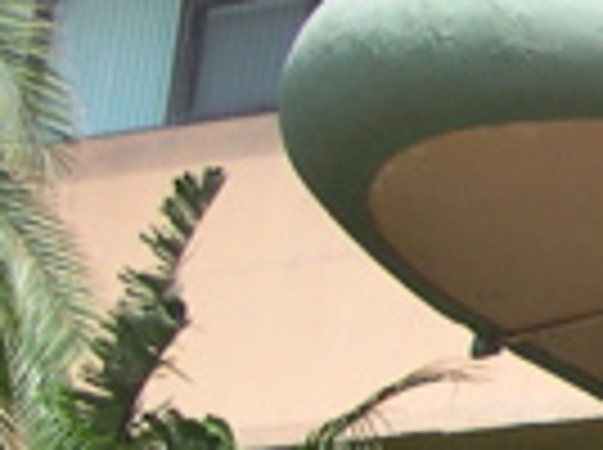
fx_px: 3947
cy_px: 310
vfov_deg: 6.5
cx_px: 1760
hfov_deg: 7.7
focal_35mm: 227
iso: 100
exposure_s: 1/594
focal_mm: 8
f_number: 2.8
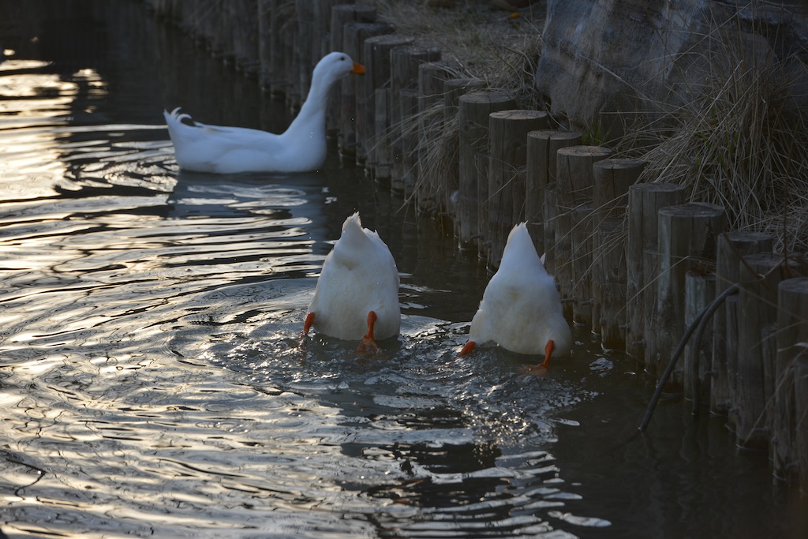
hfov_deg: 10.3
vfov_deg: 6.9
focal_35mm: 200
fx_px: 4489
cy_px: 270
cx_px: 404
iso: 200
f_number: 6.3
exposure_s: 1/400
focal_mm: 200
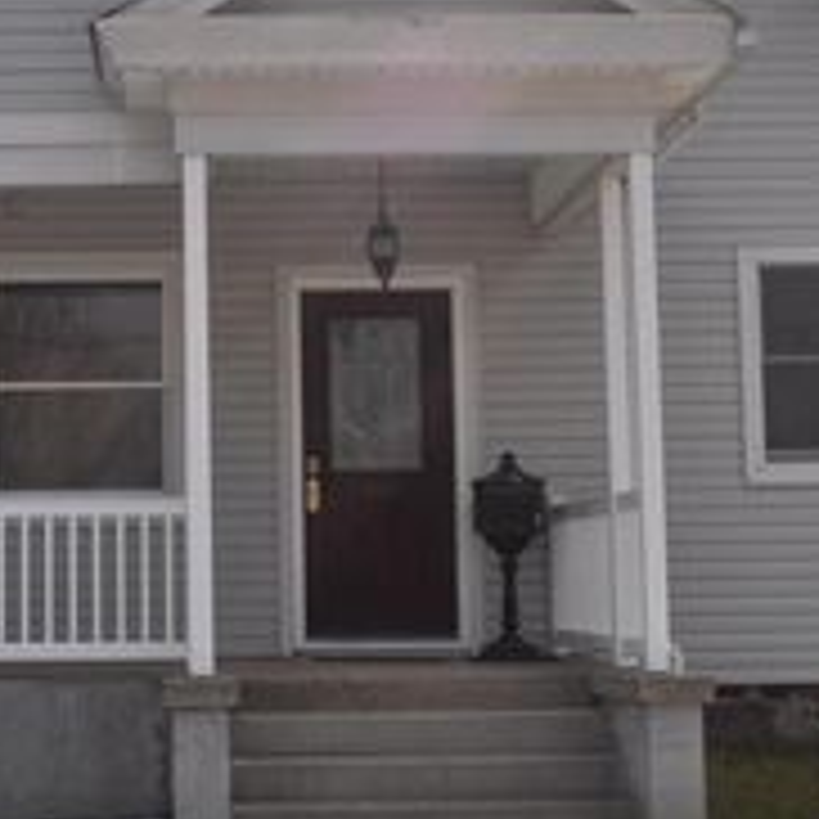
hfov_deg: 17.6
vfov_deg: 17.7
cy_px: 252
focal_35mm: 98
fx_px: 2623
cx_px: 207
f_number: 18
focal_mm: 28
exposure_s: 1/200
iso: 200
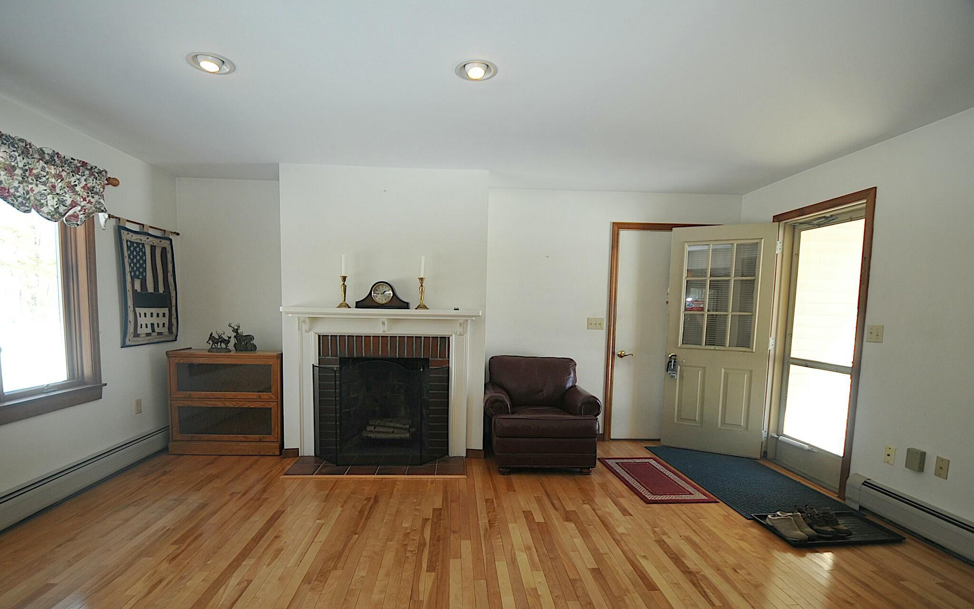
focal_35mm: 16
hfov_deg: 97.8
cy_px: 334
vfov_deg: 71.1
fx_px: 425
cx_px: 480
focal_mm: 10
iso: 400
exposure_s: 1/200
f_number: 3.5
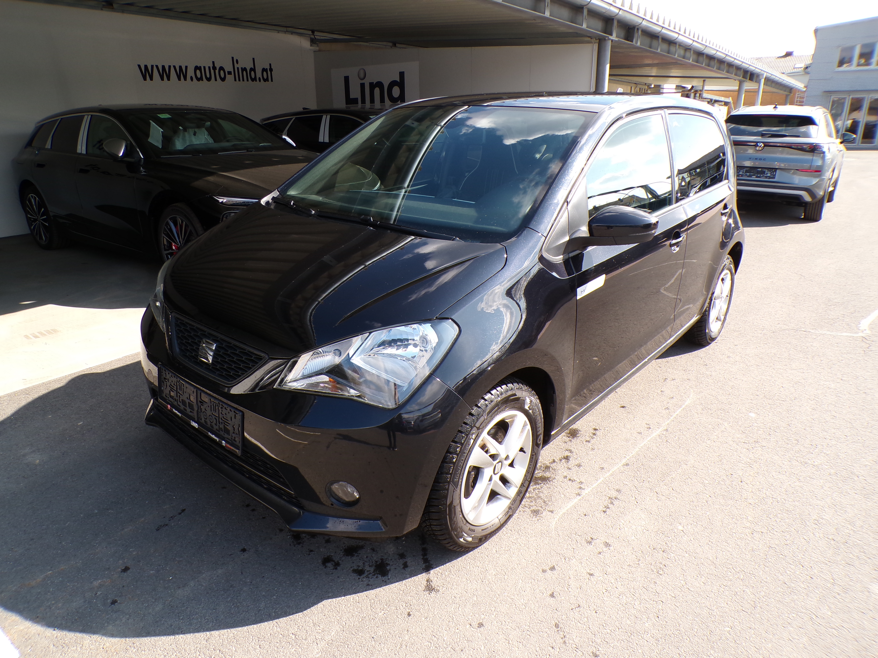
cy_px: 329
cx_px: 439
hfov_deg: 71.6
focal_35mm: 24
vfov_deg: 56.8
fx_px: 609
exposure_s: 1/160
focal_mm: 4.3
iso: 100
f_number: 4.4
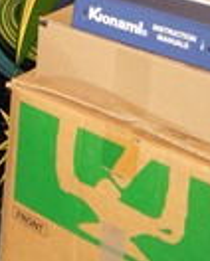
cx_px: -53
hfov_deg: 12.0
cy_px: -166
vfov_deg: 14.0
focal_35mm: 126
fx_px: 977
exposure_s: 1/30
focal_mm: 6.8
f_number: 3.6
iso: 800
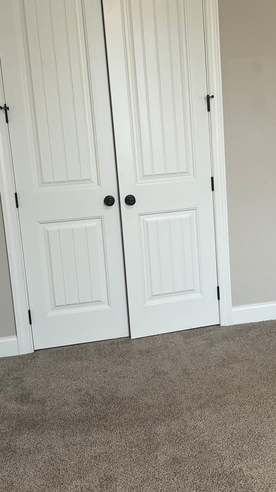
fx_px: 599
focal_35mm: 46
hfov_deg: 25.7
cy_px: 205
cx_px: 206
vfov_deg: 44.4
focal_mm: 5.7
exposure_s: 1/60
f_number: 1.5
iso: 80
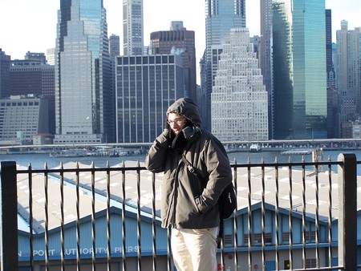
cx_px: 180
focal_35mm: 82
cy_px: 136
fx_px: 856
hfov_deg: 23.8
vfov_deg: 18.0
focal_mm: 13.7
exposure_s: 1/160
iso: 80
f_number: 3.2
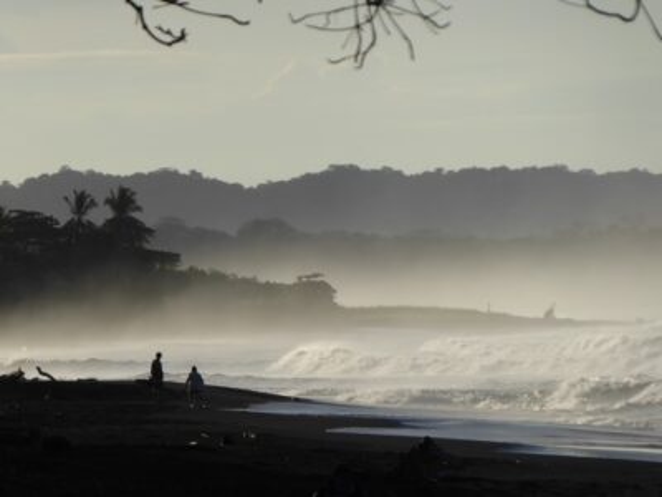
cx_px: 331
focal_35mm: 555
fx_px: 10614
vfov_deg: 2.7
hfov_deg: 3.6
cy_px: 248
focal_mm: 89.6
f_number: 6
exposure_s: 1/800
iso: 80
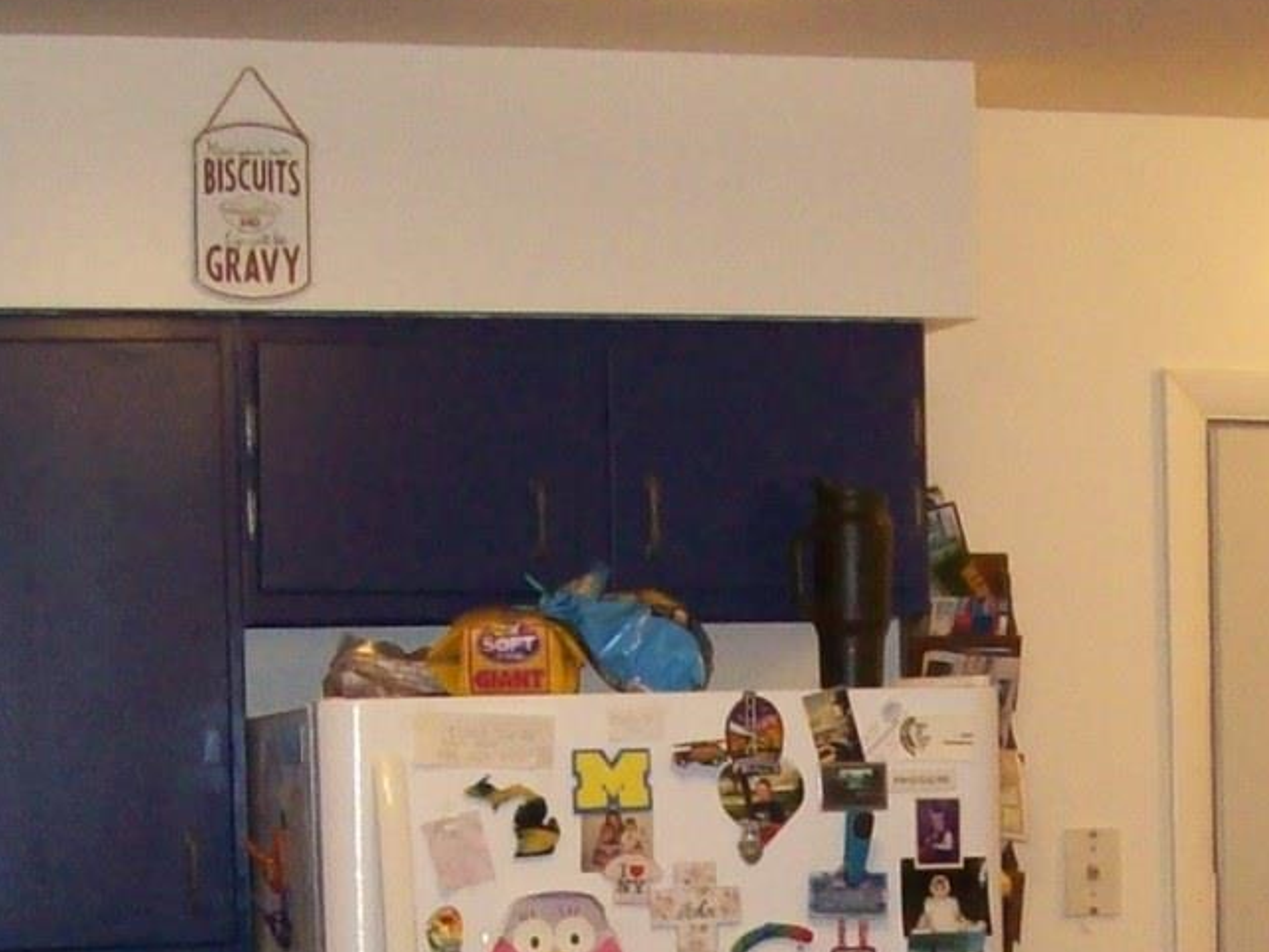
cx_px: 843
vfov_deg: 12.5
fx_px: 4217
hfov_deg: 17.1
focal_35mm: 115
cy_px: 1205
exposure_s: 1/64
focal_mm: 6
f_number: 2.7
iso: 200
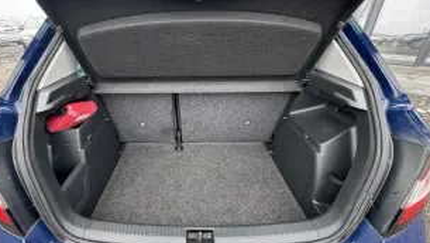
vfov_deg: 61.0
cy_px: 110
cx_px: 188
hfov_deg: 92.1
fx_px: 205
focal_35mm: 18
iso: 200
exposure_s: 1/99
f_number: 2.2
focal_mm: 2.22
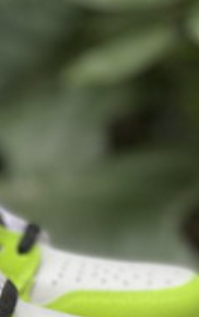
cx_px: -137
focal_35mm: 183
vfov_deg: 11.4
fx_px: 1584
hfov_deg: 7.0
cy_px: 298
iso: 40
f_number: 2.2
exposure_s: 1/121
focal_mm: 7.5
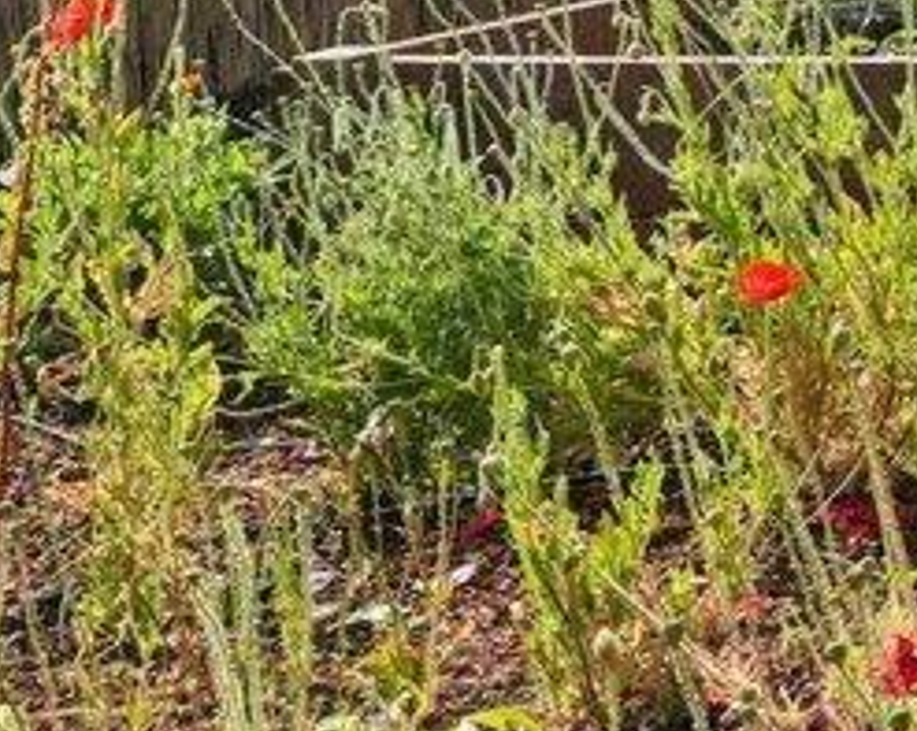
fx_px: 2955
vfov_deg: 12.7
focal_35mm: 109
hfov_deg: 10.0
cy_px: -636
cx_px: 3081
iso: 800
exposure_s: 1/1250
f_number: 8
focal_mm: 14
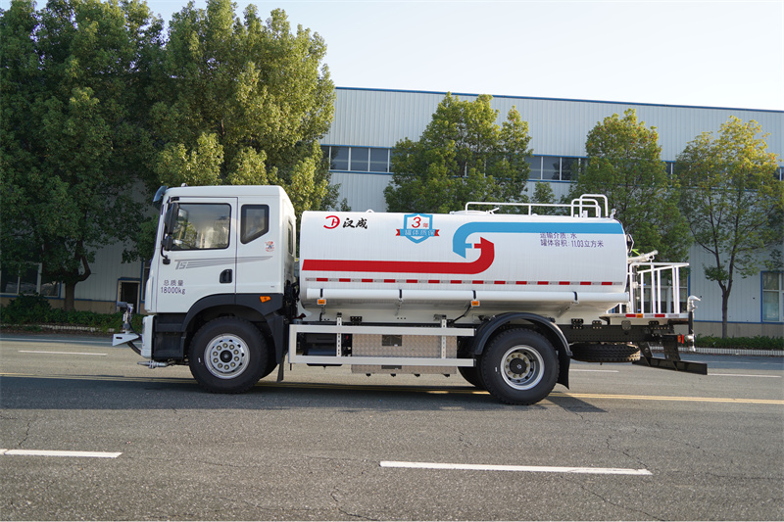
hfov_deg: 54.4
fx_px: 762
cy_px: 261
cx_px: 392
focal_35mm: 35
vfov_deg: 37.8
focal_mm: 35
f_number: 3.2
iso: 125
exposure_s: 1/800
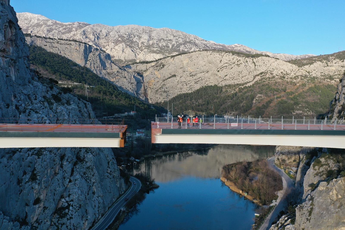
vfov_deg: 46.4
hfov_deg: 65.5
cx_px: 172
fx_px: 268
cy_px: 115
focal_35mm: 28
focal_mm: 10.26
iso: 100
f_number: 4.5
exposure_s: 1/320
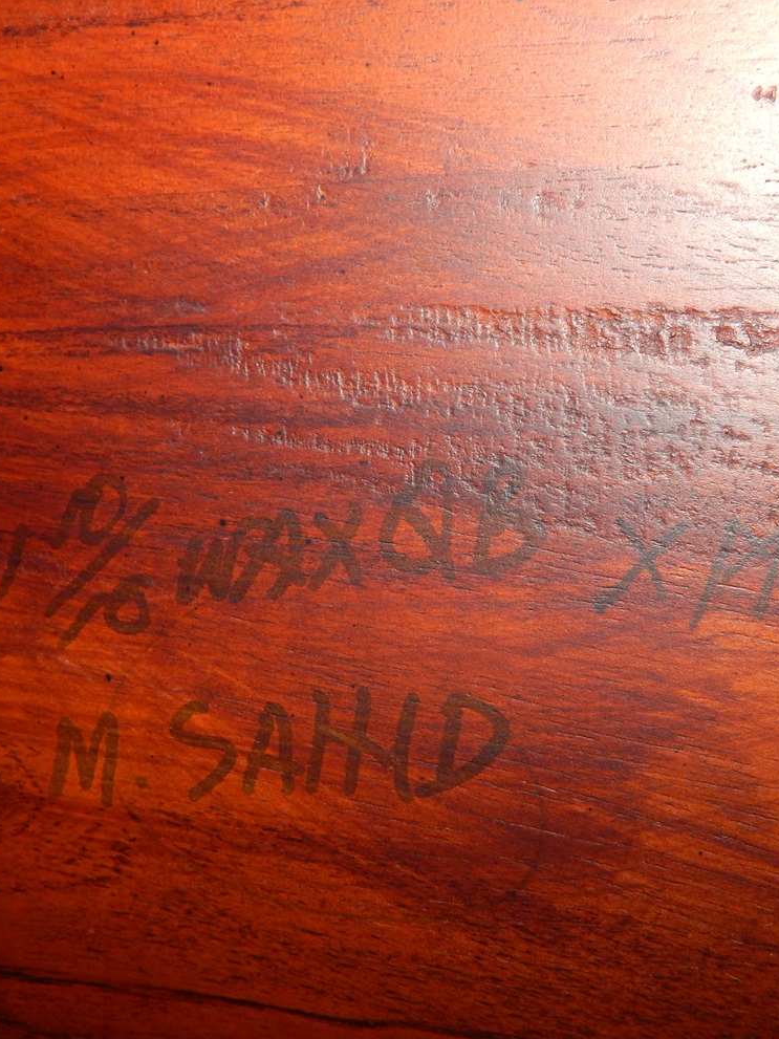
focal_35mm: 39
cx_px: 399
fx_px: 1170
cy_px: 523
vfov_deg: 47.9
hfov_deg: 36.8
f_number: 6.4
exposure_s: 1/30
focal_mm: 5.2
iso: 200
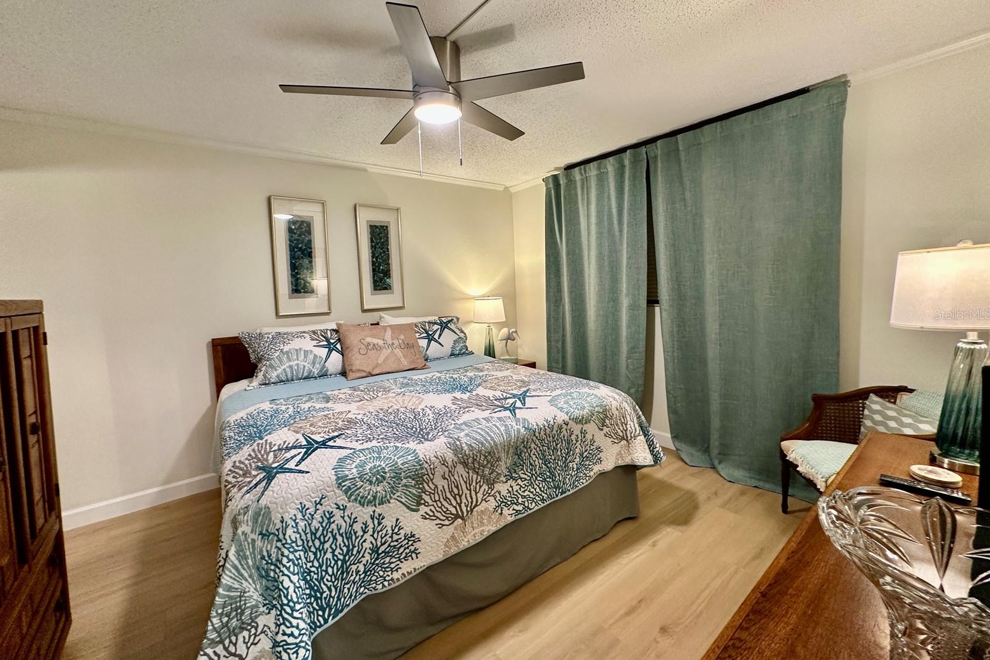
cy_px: 314
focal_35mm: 15
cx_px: 484
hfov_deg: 100.4
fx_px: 412
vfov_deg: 77.3
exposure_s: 1/60
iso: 200
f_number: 2.2
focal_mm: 2.22
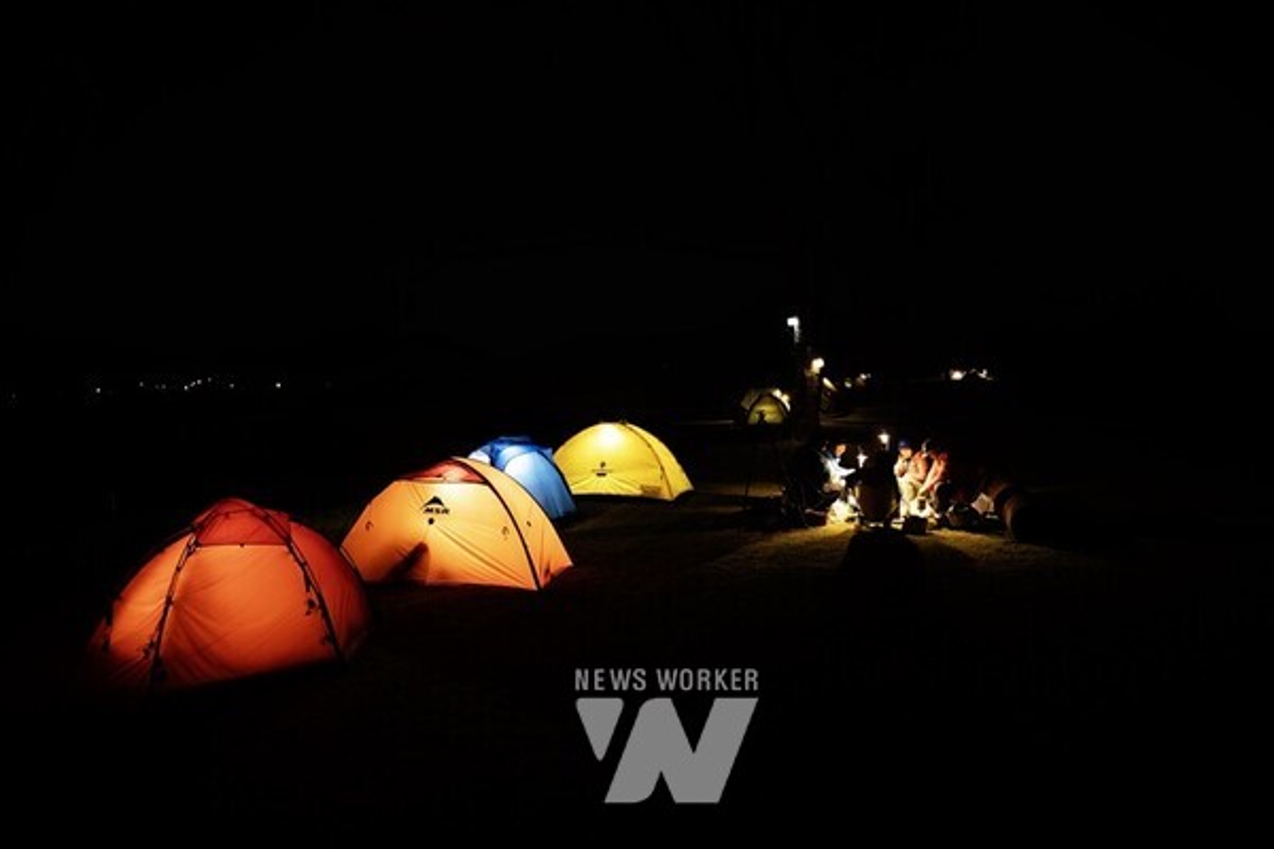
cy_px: 424
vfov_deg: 45.0
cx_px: 637
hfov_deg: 63.7
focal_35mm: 29
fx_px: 1026
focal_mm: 29
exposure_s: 1/2.5
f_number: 2.8
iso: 400
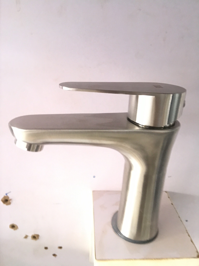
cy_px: 133
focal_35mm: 29
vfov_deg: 61.7
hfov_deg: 48.2
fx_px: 222
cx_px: 100
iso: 320
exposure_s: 1/17
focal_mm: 4.15
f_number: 2.2
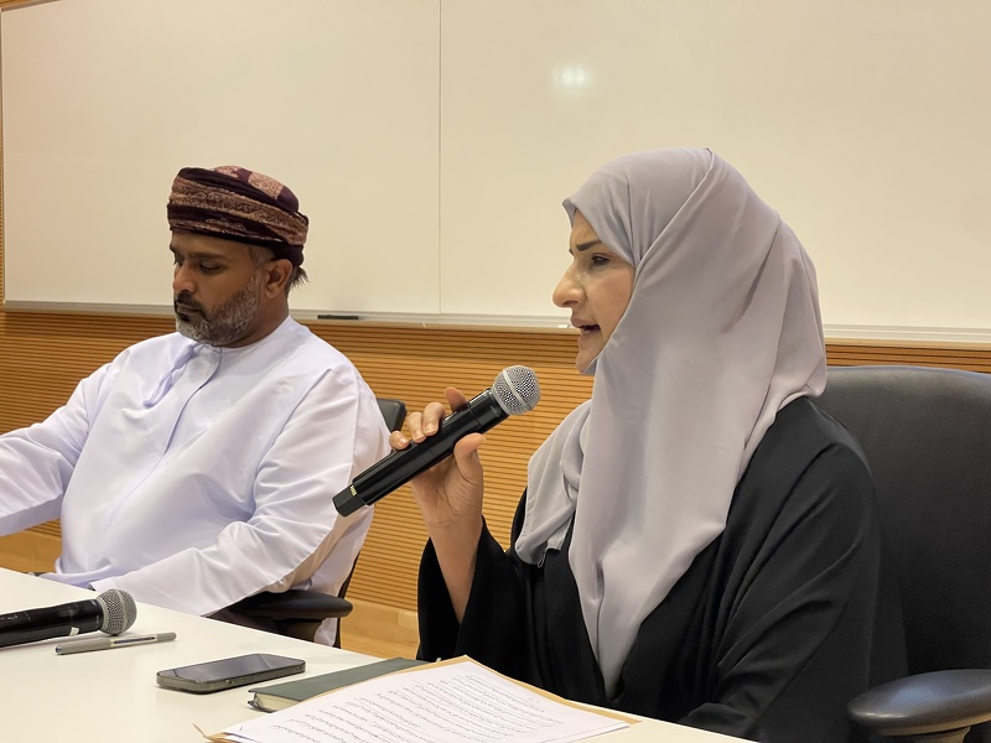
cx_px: 496
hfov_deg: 30.3
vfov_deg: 22.9
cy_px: 372
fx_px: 1832
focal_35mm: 64
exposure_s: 1/60
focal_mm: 7.5
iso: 400
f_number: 2.2
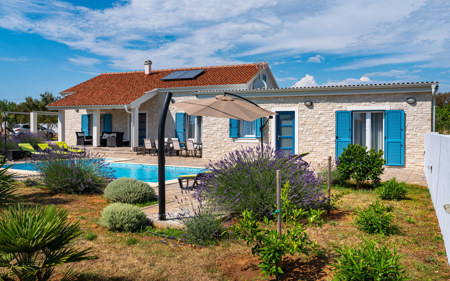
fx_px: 380
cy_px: 132
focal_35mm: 31
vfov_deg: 40.6
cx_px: 224
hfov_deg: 61.2
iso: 100
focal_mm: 30
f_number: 9
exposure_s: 1/250
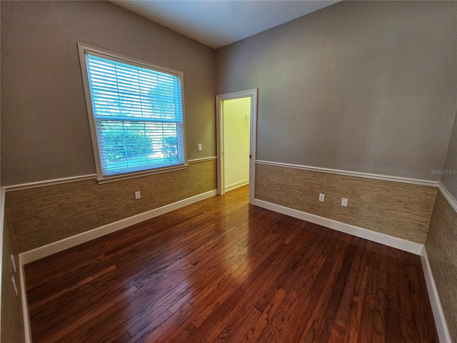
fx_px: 172
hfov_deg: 106.2
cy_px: 172
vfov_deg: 89.9
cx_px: 228
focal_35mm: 13
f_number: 2.2
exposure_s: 1/30
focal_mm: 2.2
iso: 400
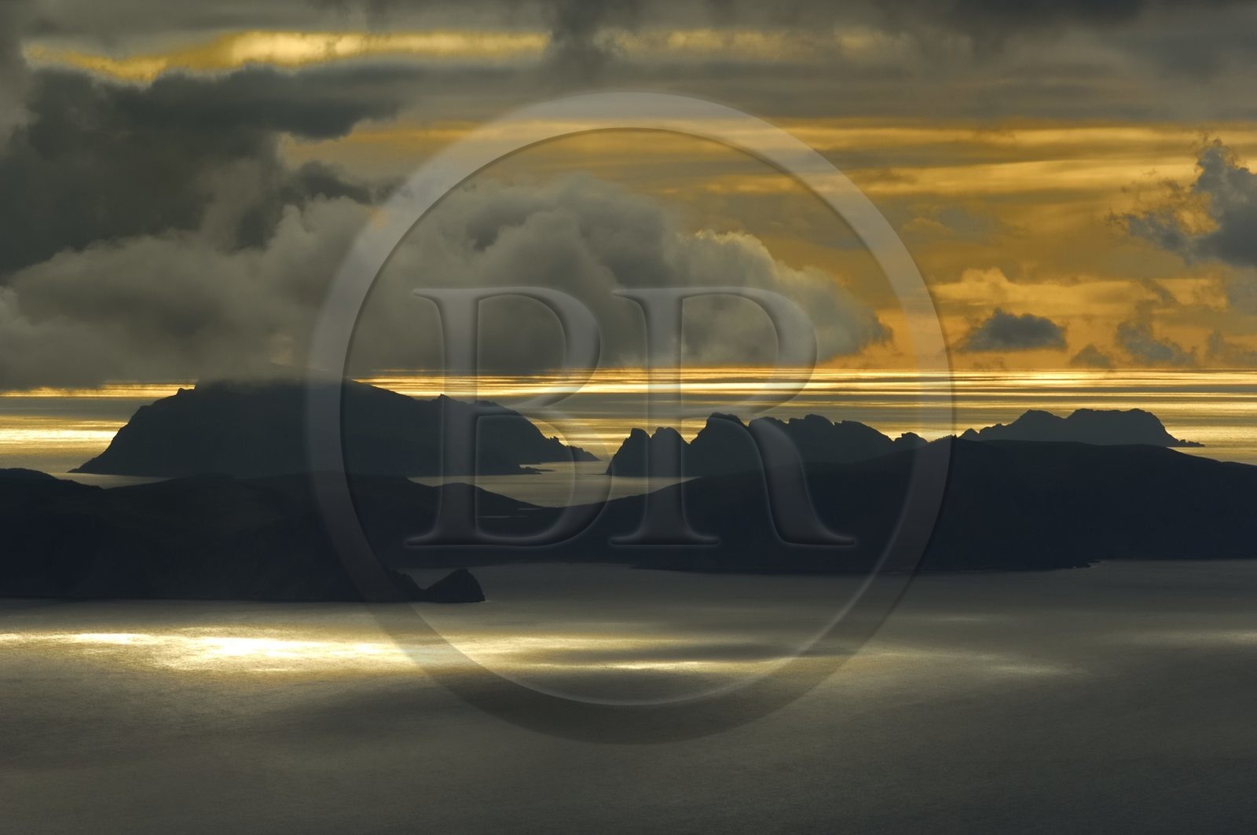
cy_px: 418
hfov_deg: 6.9
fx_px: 10463
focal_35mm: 300
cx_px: 628
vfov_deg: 4.6
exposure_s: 1/1600
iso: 100
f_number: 5
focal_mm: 200
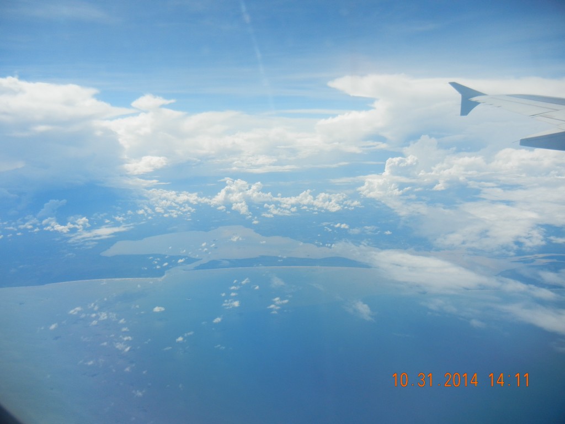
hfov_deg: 60.0
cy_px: 212
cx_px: 282
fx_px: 490
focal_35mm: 30
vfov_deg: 46.8
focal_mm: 5.4
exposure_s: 1/681
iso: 160
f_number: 7
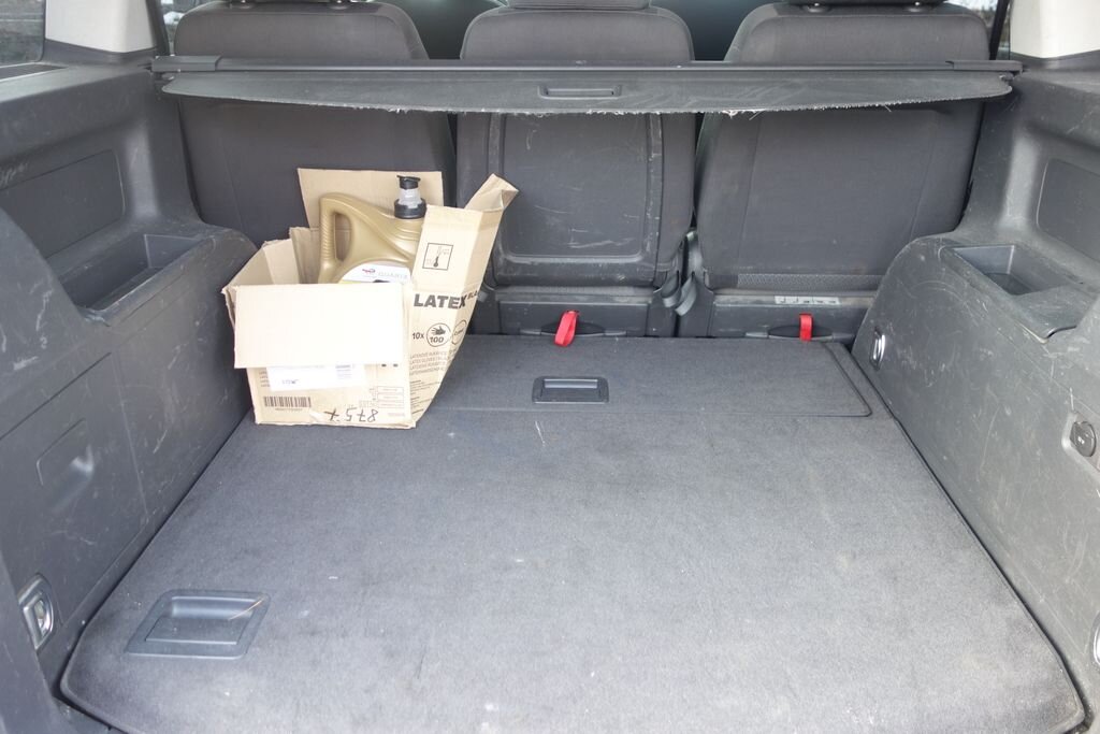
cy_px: 367
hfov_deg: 65.5
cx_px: 550
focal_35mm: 28
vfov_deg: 46.4
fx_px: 856
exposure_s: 1/50
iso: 125
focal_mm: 10.4
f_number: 1.8
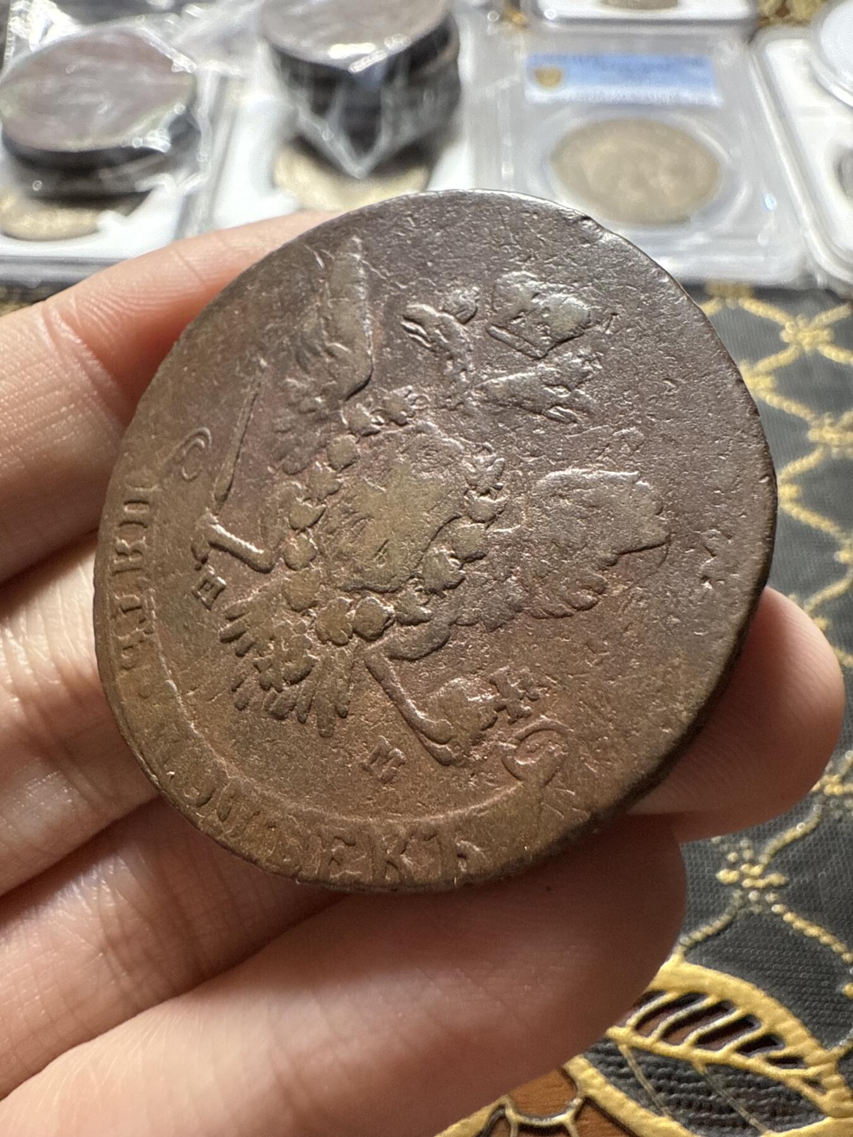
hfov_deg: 56.8
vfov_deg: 71.6
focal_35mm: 24
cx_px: 426
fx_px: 789
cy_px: 568
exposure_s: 1/65
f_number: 2.2
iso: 400
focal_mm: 2.22
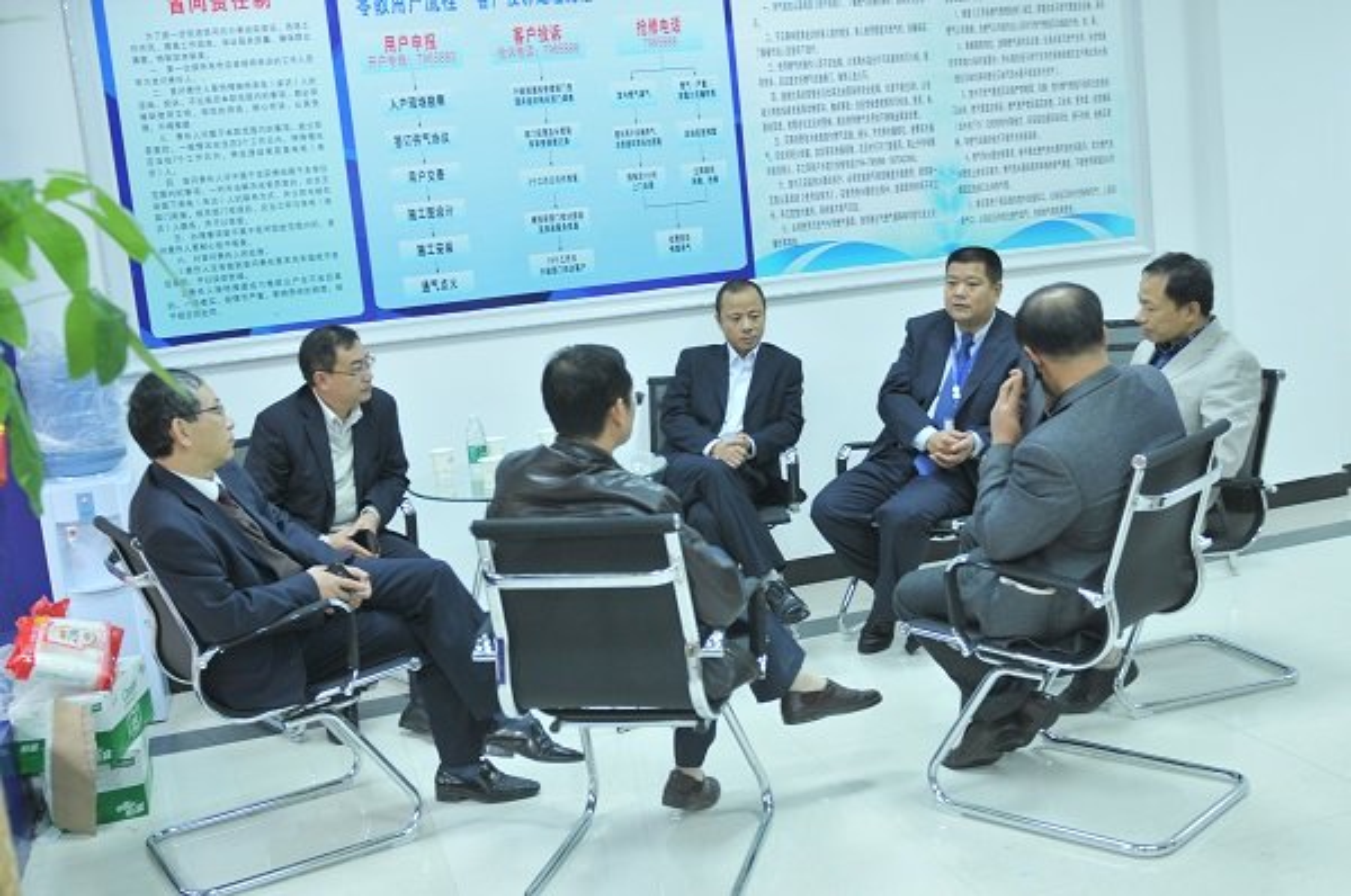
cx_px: 676
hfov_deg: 49.6
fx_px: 1461
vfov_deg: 34.1
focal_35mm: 39
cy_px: 448
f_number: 2.8
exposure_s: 1/30
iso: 400
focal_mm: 26
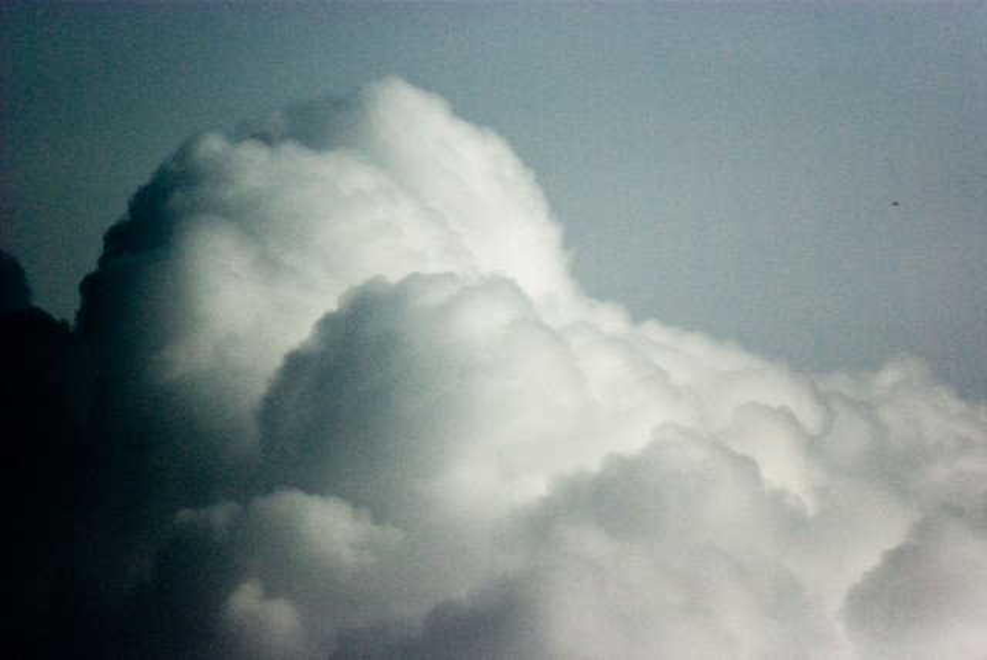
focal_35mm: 450
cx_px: 494
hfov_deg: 4.6
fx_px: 12348
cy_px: 330
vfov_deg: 3.1
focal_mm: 300
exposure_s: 1/4000
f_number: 4.5
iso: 400
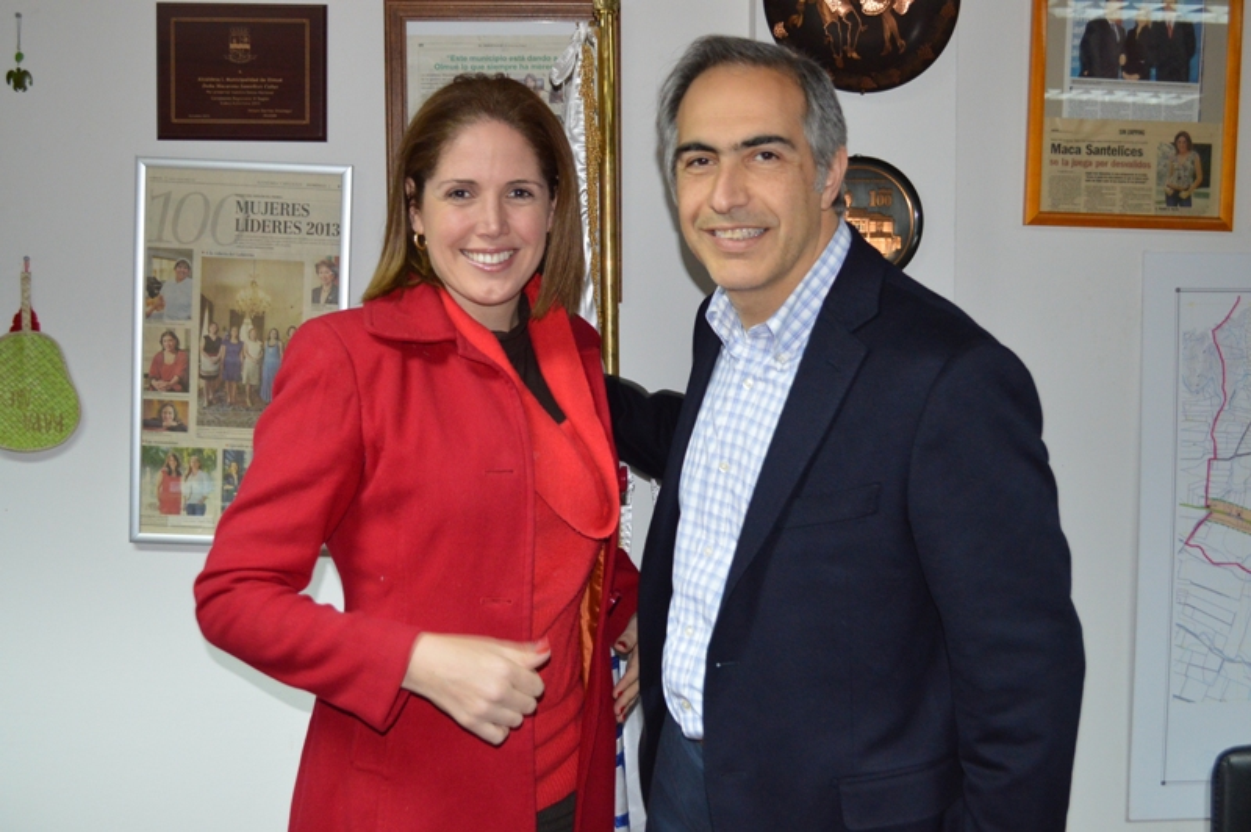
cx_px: 626
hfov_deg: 49.6
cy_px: 416
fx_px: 1354
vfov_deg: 34.2
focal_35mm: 39
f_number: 4.2
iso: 1400
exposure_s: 1/60
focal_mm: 26
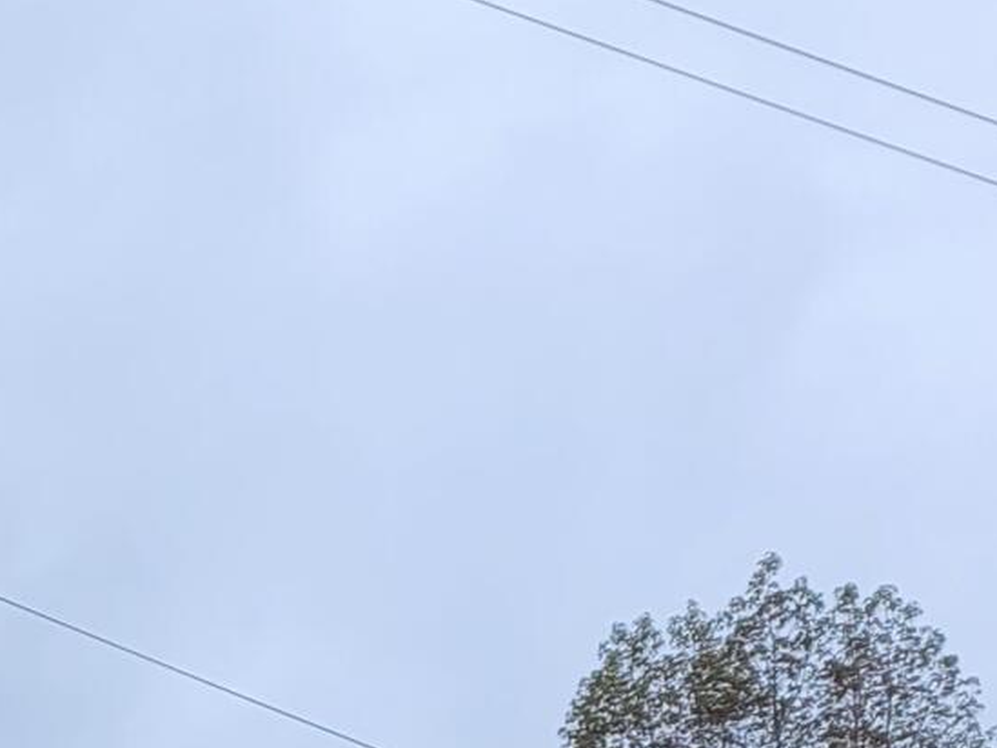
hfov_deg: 11.8
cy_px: 1763
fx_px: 4091
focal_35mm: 142
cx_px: -1237
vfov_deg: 9.4
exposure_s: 1/662
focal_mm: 5.4
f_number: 1.8
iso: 40
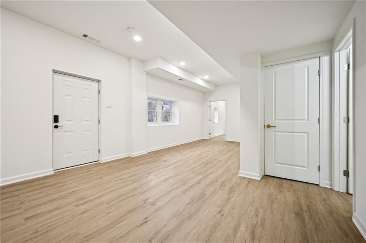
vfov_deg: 79.1
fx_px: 147
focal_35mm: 14
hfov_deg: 102.3
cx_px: 183
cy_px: 122
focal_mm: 14.5
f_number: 8
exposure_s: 1/15
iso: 250
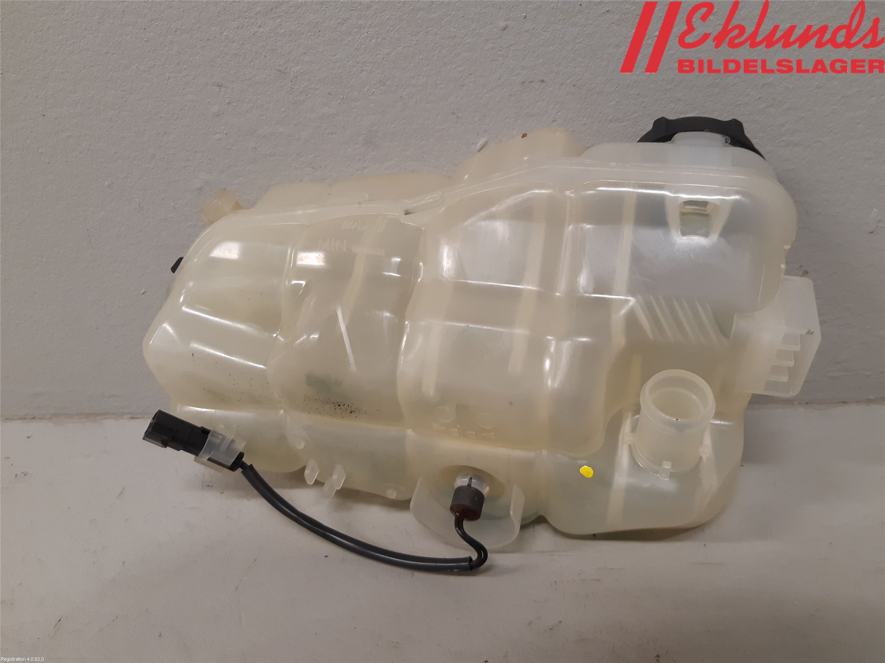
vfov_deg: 53.1
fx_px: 665
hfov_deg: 67.3
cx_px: 442
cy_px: 332
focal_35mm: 26
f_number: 1.7
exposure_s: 1/50
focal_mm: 3.93
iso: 125
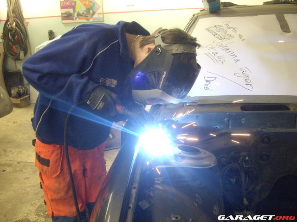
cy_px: 111
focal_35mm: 38
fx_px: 326
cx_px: 148
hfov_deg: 49.0
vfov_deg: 37.7
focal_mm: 7.9
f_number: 2.8
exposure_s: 1/50
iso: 400
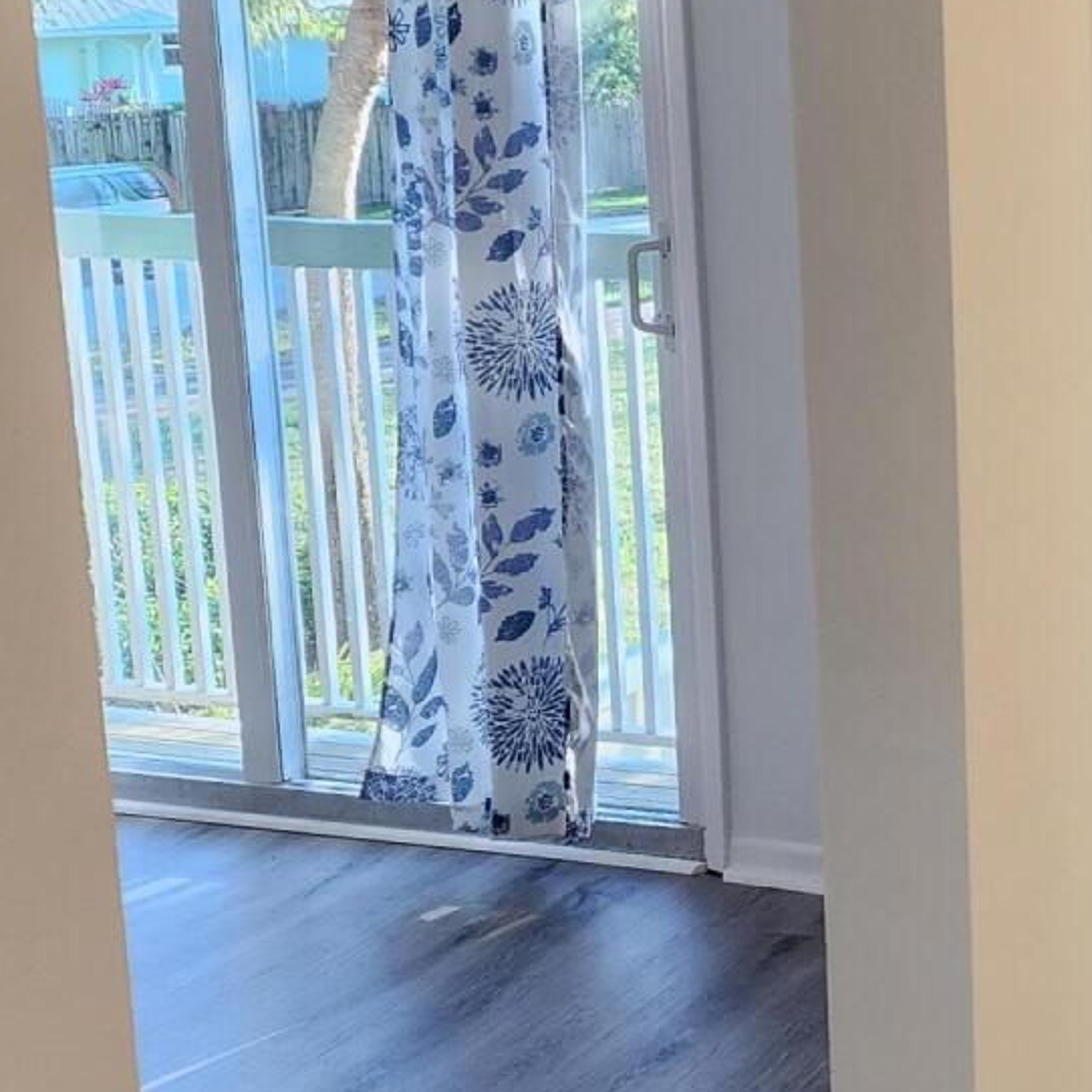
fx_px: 2677
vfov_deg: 23.1
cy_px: 508
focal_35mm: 75
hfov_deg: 22.0
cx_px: 1138
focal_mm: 6.4
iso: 160
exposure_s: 1/120
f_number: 1.8
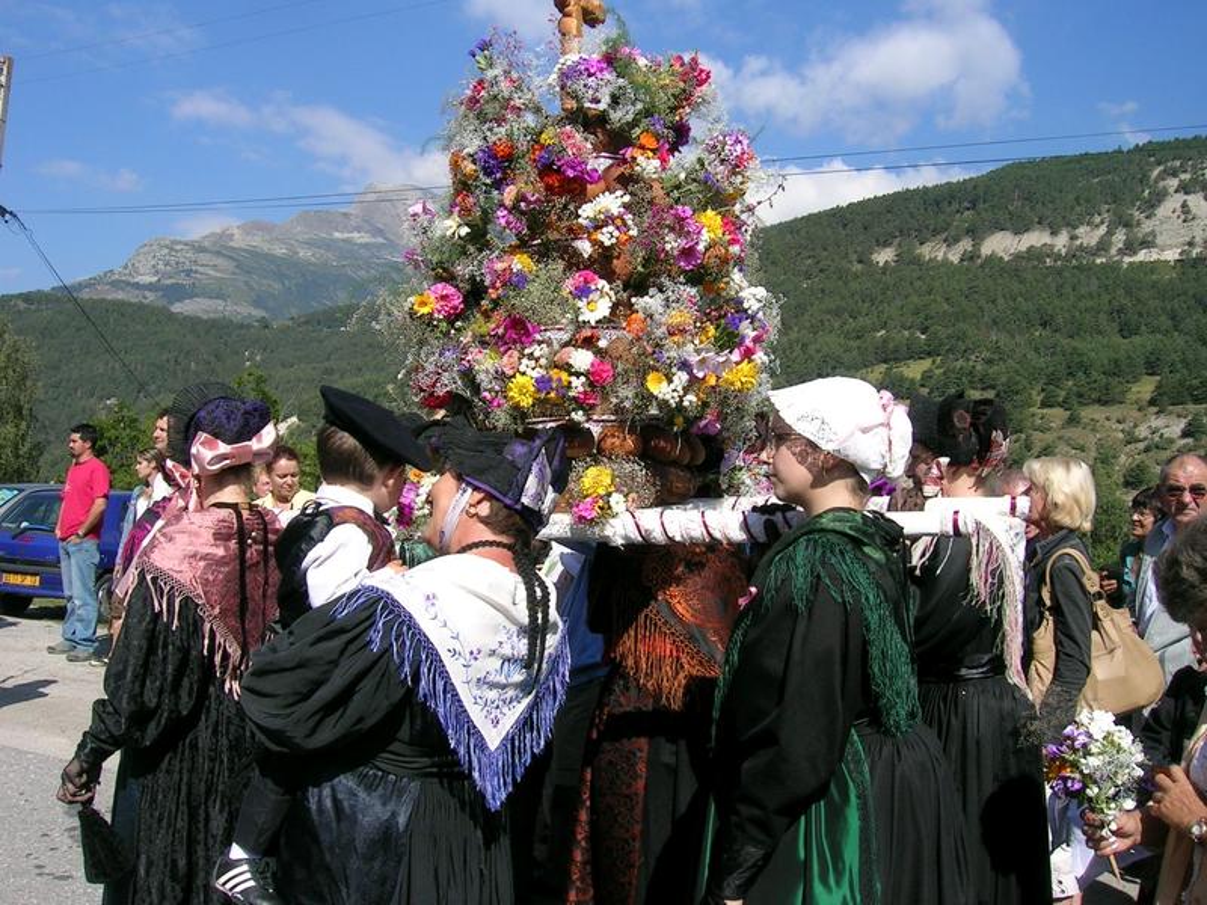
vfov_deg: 40.7
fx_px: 1220
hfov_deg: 52.6
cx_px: 604
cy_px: 452
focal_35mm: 35
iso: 50
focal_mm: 5.4
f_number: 4.8
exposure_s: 1/404
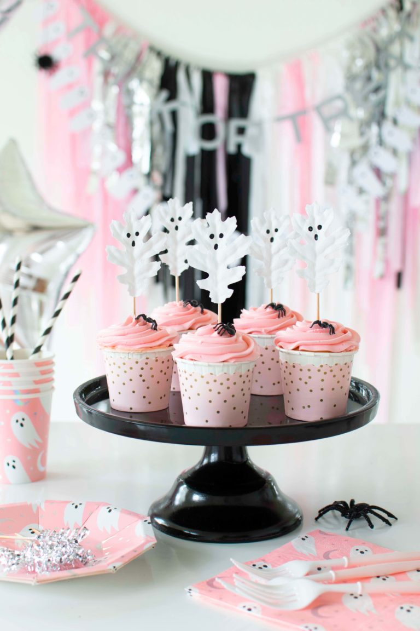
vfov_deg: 37.9
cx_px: 210
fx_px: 919
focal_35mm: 52
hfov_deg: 25.8
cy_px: 316
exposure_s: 1/60
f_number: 4
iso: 200
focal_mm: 35
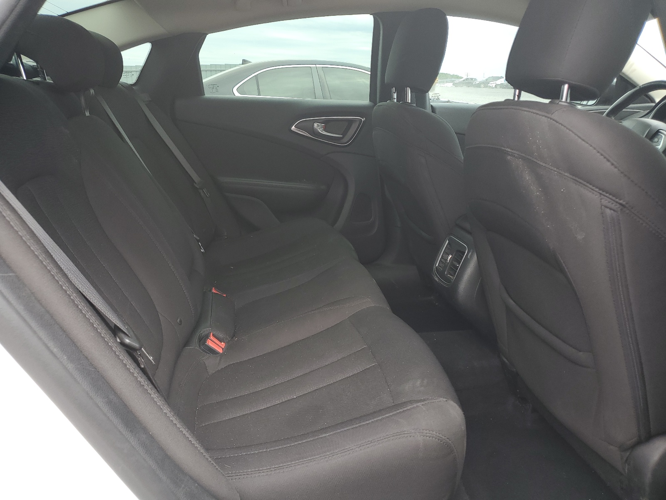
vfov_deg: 53.1
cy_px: 250
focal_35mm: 26
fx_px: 500
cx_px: 333
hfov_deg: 67.3
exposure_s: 1/120
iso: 52
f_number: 1.5
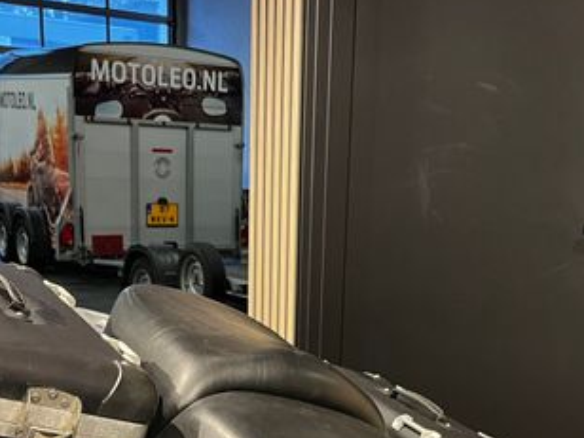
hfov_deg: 35.5
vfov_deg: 25.8
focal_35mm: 54
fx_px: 911
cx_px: 330
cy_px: 430
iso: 320
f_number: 1.6
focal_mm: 5.1
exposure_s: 1/50
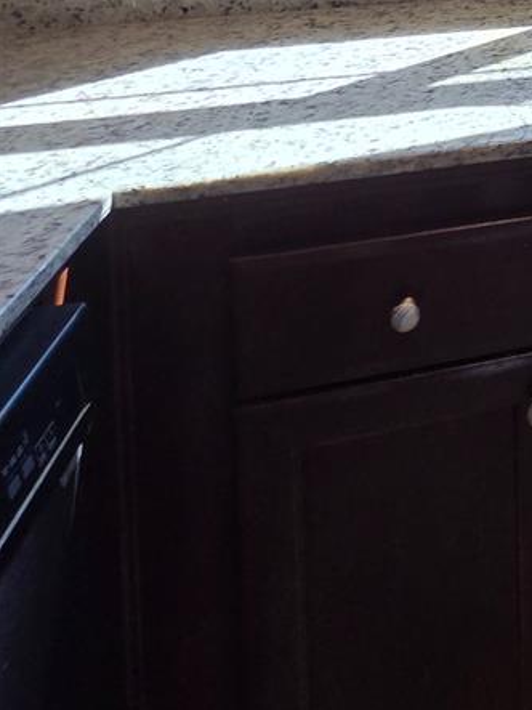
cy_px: -184
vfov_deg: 33.2
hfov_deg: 22.7
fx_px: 902
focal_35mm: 44
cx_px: 900
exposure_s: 1/120
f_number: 2.2
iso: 50
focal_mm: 2.2
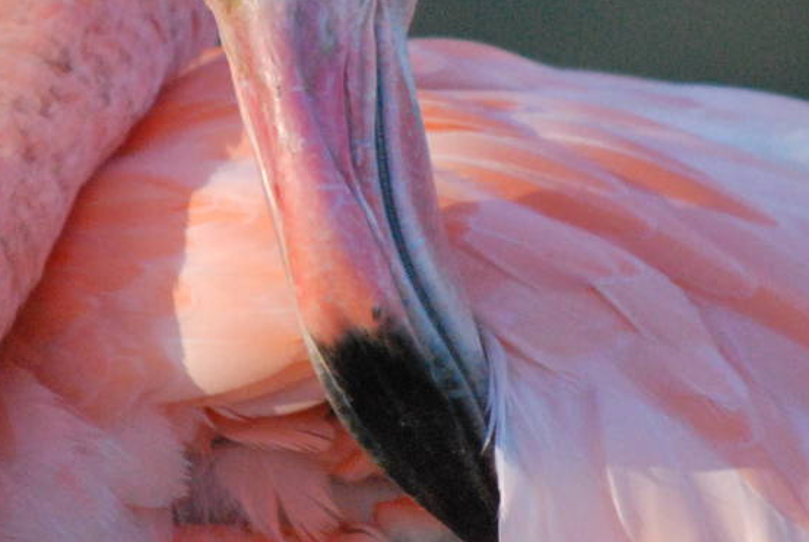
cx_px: 261
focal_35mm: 867
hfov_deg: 2.4
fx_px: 19509
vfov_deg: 1.6
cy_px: 88
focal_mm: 200
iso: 1600
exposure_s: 1/500
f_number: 5.6
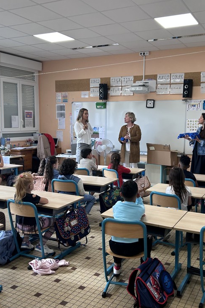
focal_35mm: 37
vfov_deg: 51.9
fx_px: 316
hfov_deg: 35.8
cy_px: 154
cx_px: 120
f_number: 1.5
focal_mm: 5.7
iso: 64
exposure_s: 1/100
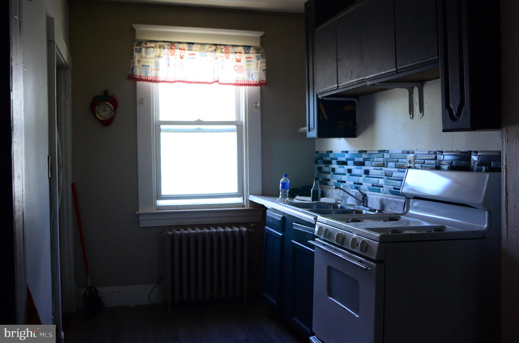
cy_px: 172
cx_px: 260
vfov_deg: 36.7
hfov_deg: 53.2
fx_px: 518
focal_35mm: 36
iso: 1000
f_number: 3.5
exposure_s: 1/400
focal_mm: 24
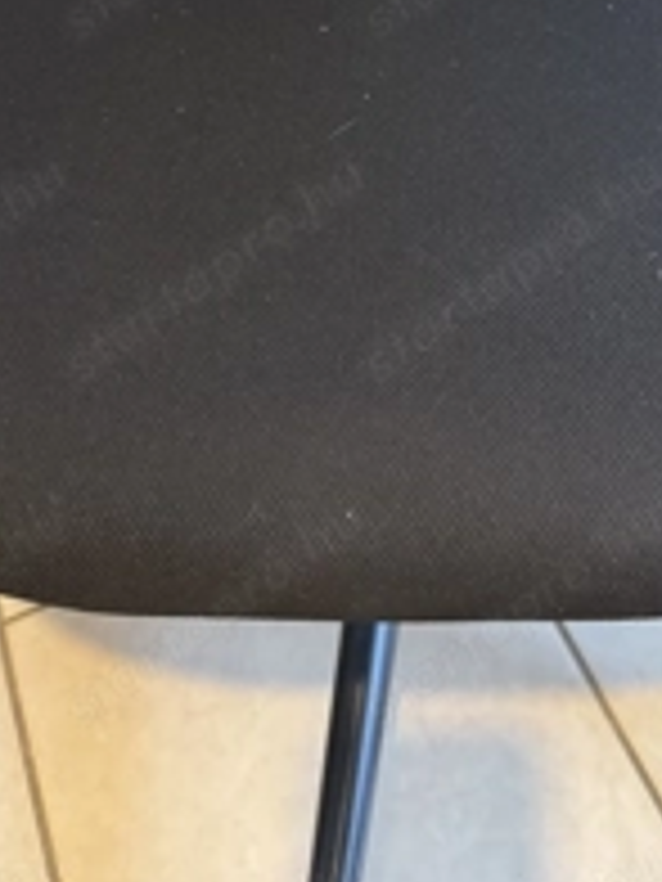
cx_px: 392
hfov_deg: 29.6
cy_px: 0
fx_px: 1249
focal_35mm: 49
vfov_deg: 35.2
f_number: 1.78
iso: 800
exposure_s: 1/33
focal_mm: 6.76
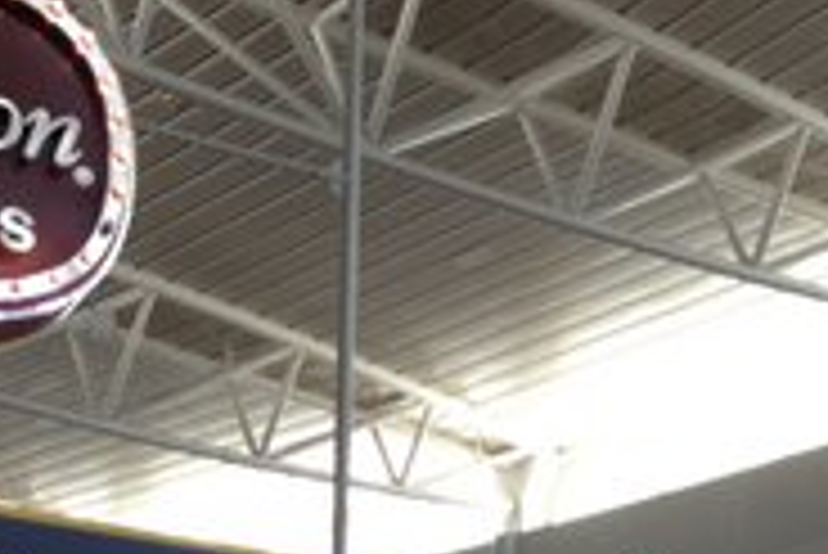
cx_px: 644
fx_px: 2532
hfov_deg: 18.4
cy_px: 786
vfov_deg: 12.0
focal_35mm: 110
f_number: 2.4
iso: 50
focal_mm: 4.13
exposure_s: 1/60
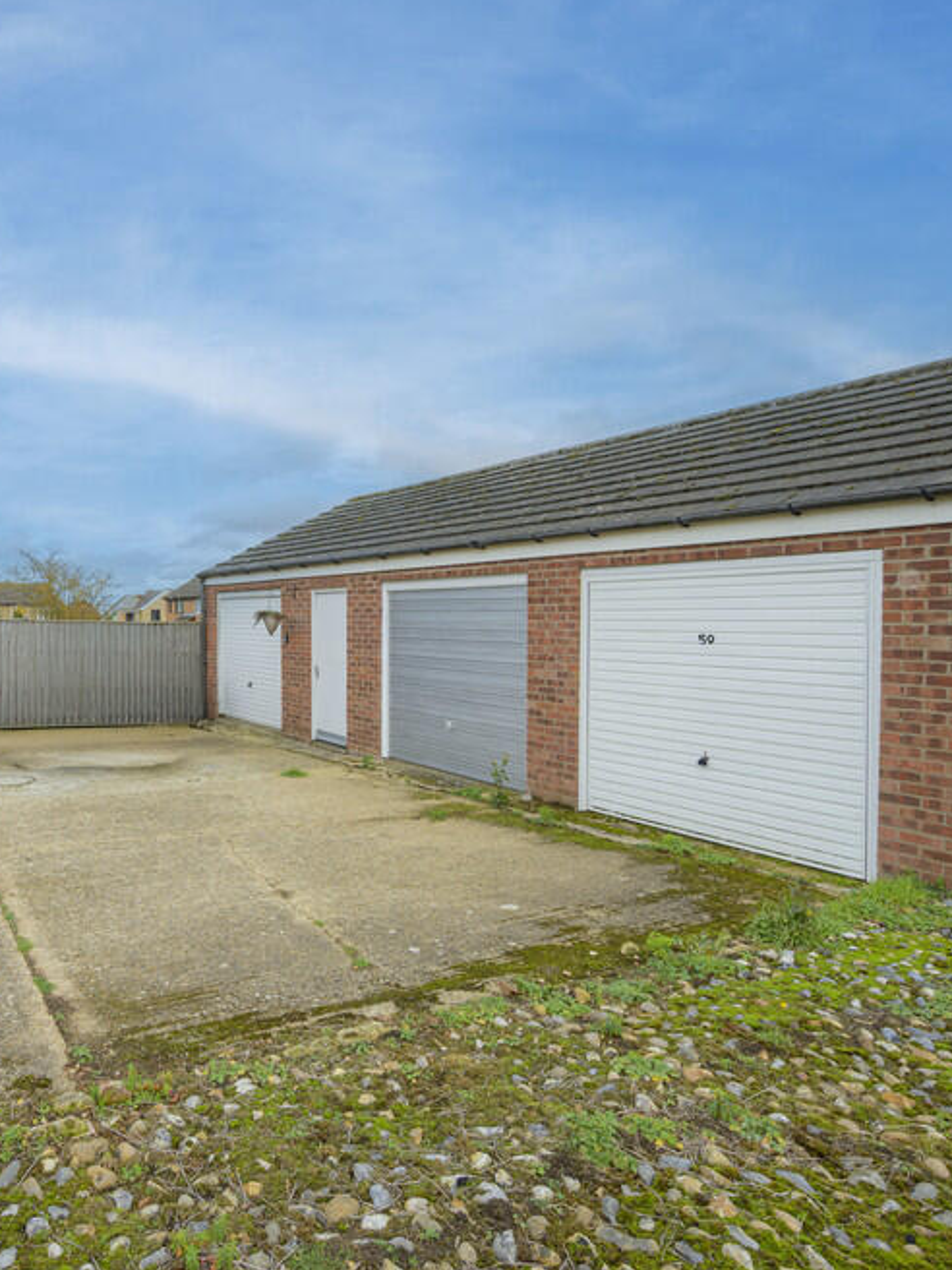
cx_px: 281
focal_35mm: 21
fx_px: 770
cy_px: 636
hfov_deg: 61.1
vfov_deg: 79.0
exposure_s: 1/80
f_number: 8
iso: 100
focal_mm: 14
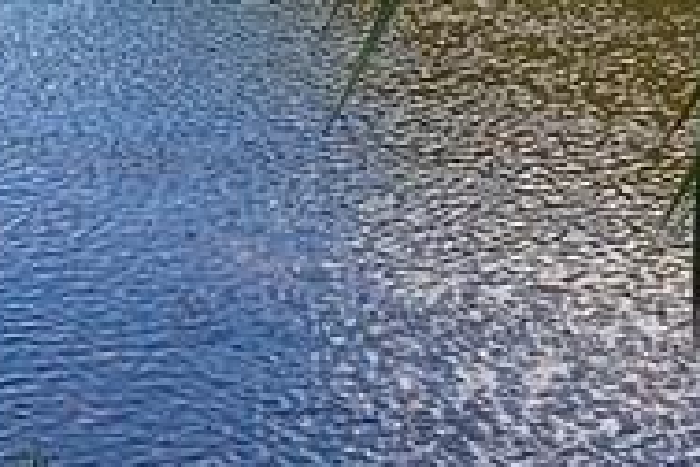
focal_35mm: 163
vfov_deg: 8.3
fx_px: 3169
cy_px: -63
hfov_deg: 12.3
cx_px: -115
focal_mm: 4.15
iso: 25
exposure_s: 1/620
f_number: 2.2
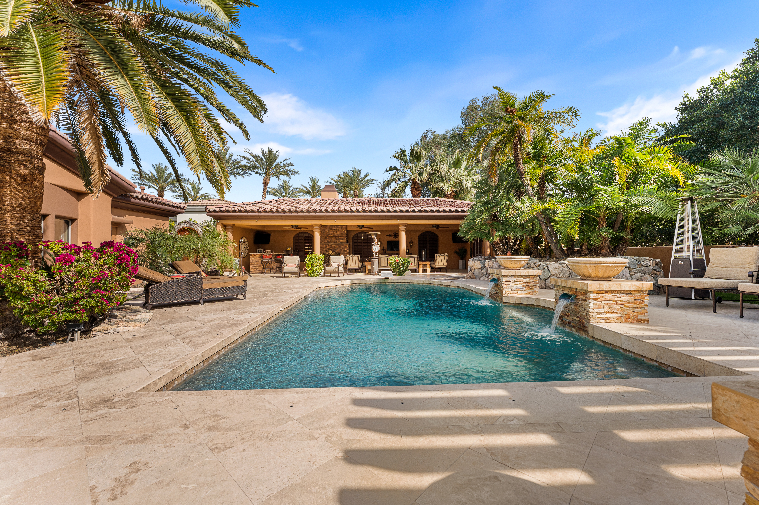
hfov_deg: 104.3
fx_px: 295
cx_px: 380
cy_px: 252
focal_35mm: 14
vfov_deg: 81.2
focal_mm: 14
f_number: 8
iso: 200
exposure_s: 1/125
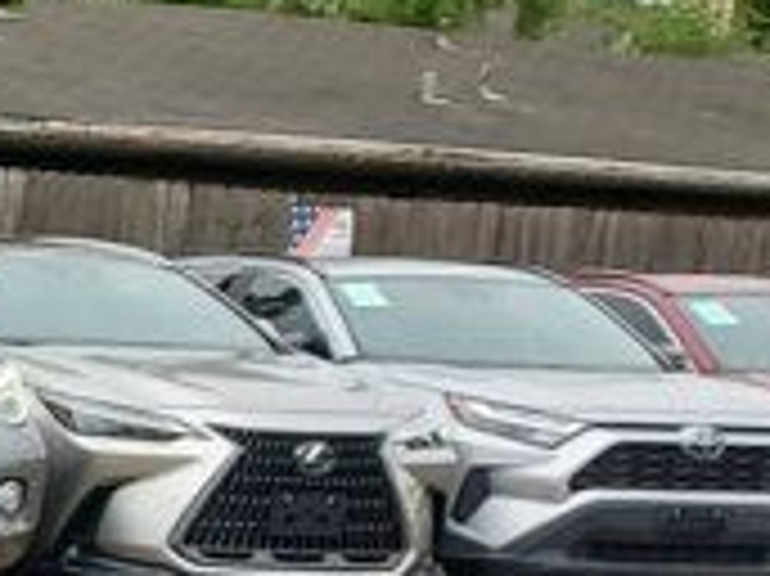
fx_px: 3468
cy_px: 1192
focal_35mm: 156
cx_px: -1288
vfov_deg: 8.9
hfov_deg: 10.3
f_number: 2.4
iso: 50
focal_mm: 4.3
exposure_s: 1/159
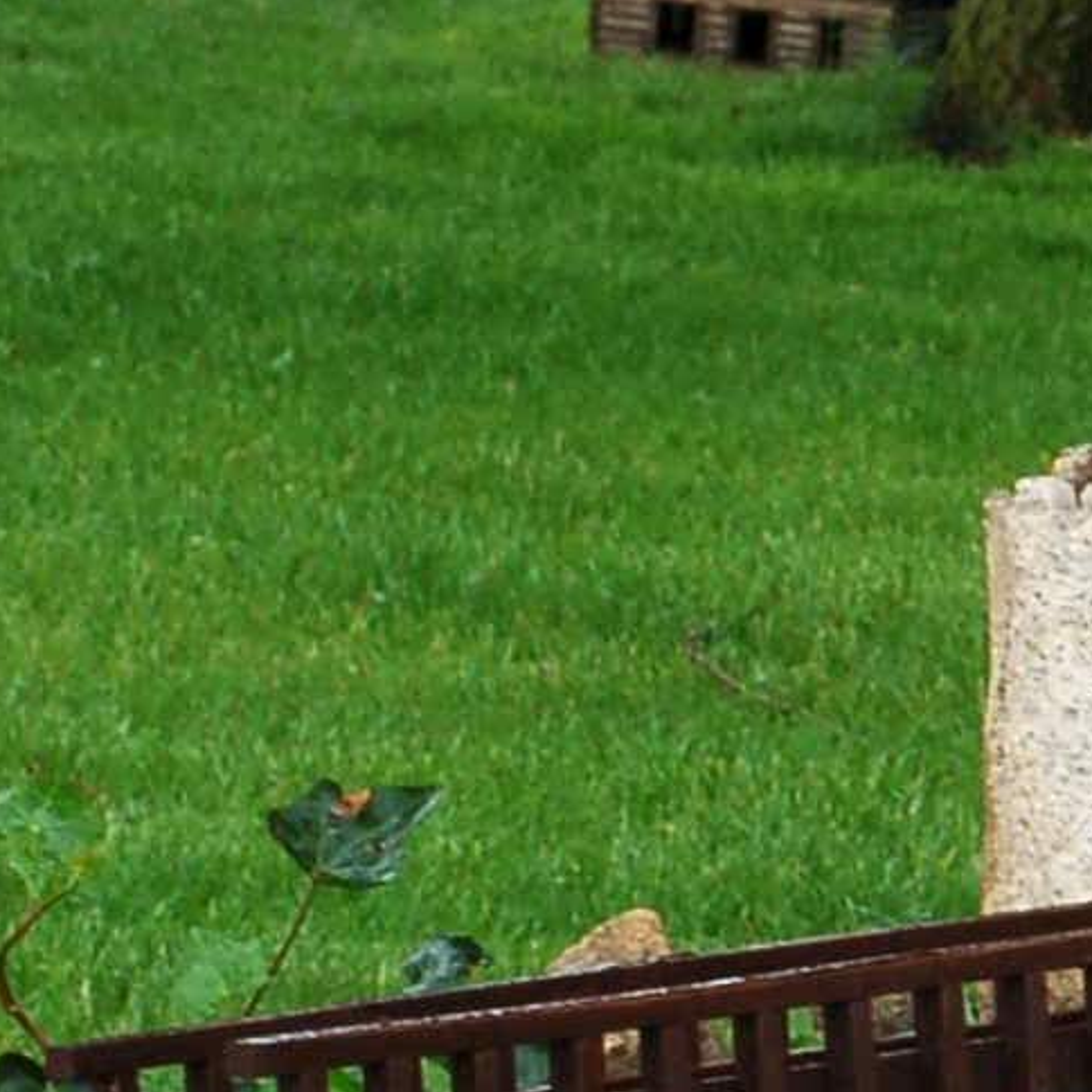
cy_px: 912
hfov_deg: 4.3
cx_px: 2907
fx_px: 14098
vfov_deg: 4.4
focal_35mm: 395
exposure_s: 1/20
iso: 200
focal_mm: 50
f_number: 11
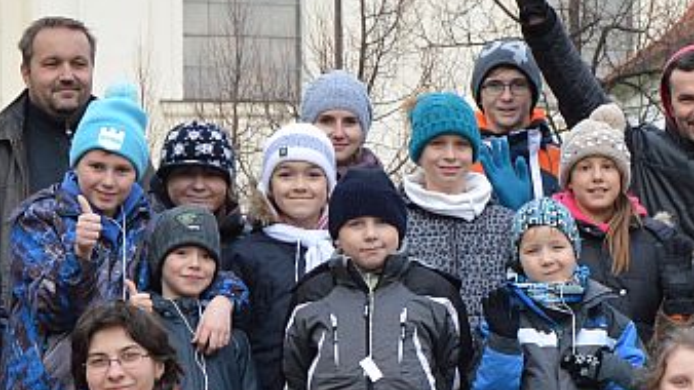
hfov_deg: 11.8
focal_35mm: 182
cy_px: 384
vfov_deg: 6.6
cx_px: 509
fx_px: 3349
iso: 200
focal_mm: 30
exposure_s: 1/160
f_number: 6.3
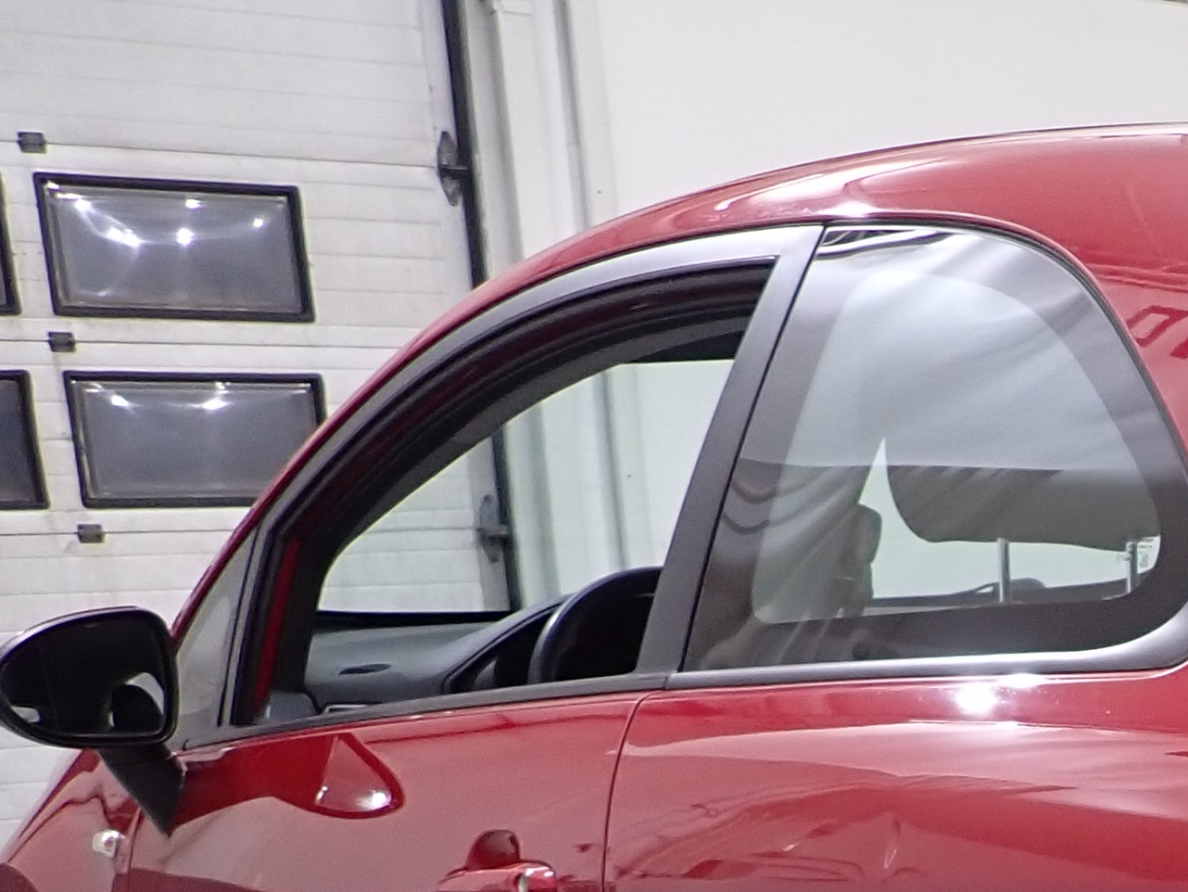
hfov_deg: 21.9
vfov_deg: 17.5
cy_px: 1229
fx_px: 2677
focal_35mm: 78
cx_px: 1649
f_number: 2
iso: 200
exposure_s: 1/50
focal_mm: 4.5
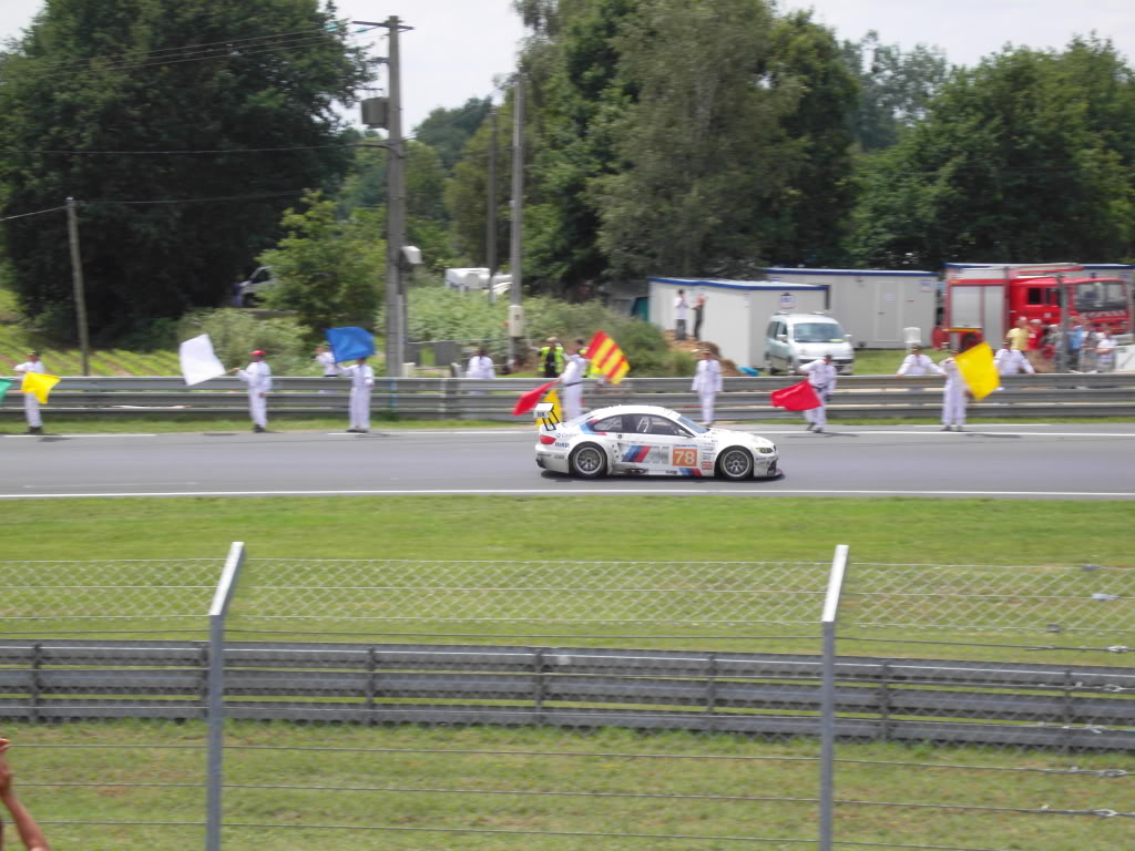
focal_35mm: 102
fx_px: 3344
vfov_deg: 14.5
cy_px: 426
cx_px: 568
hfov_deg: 19.3
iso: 80
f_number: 5.9
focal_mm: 21.6
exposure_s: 1/320
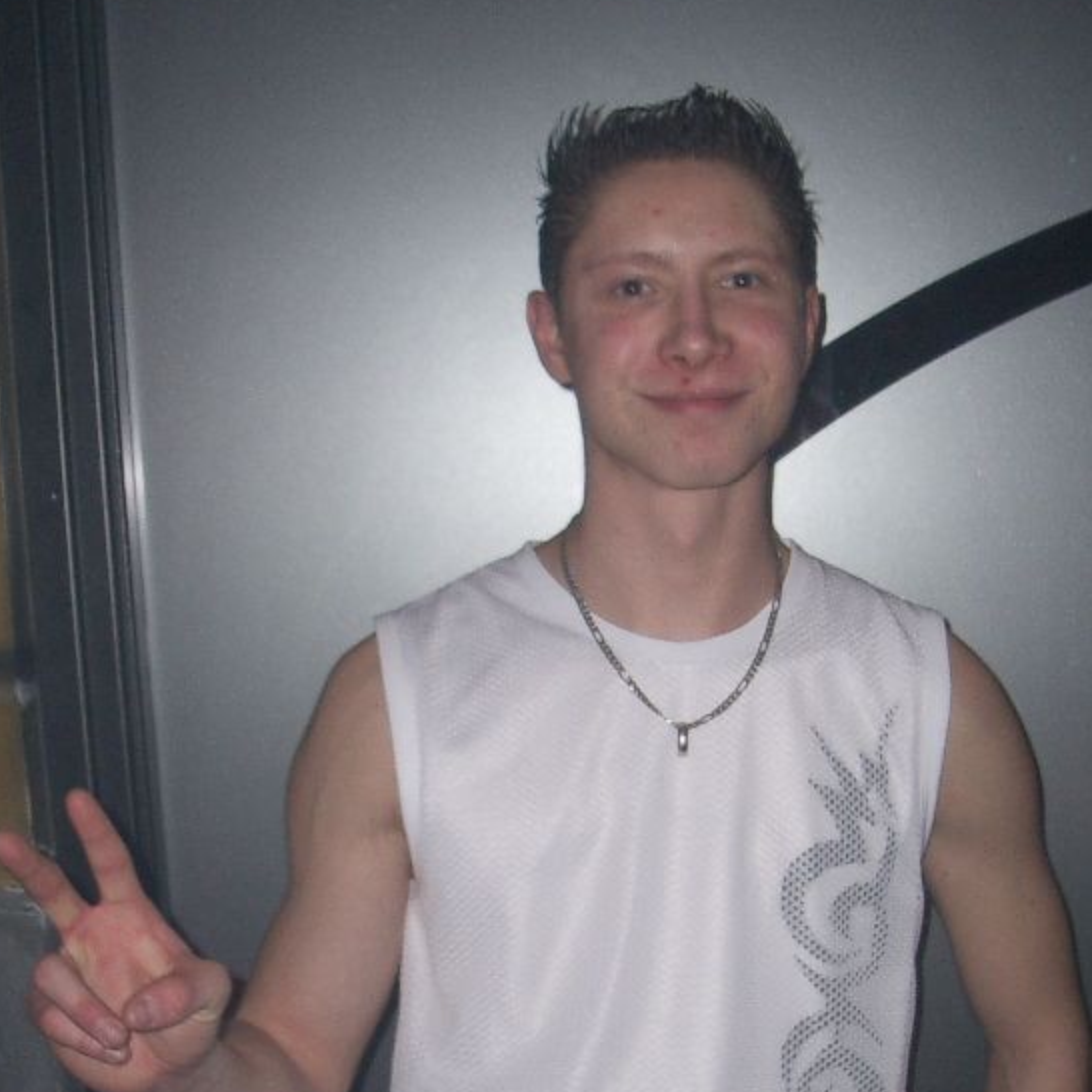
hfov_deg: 29.5
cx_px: 664
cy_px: 738
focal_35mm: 58
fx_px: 2070
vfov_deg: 29.3
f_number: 2.6
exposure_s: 1/40
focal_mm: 5.8
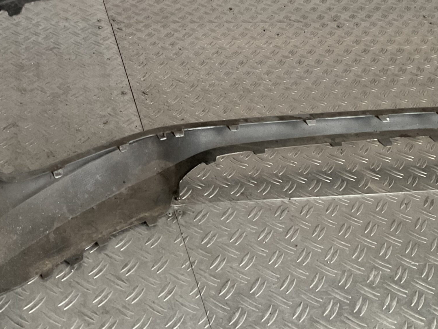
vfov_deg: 29.5
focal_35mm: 49
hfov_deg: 38.5
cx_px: 146
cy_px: 110
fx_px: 620
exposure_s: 1/25
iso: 250
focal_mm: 3
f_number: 1.8
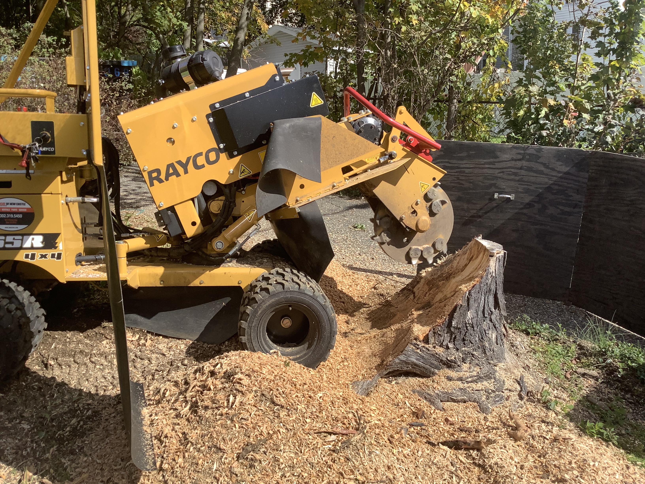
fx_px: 578
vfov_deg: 45.4
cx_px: 322
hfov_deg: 58.4
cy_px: 242
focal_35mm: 31
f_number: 2.4
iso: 25
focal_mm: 3.3
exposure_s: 1/1087
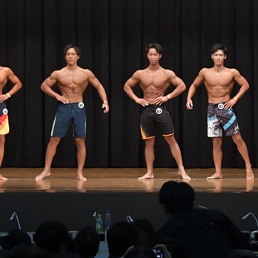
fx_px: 1484
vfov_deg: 9.9
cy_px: 89
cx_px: 198
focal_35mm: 176
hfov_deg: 9.9
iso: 6400
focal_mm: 62
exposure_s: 1/400
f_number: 5.6
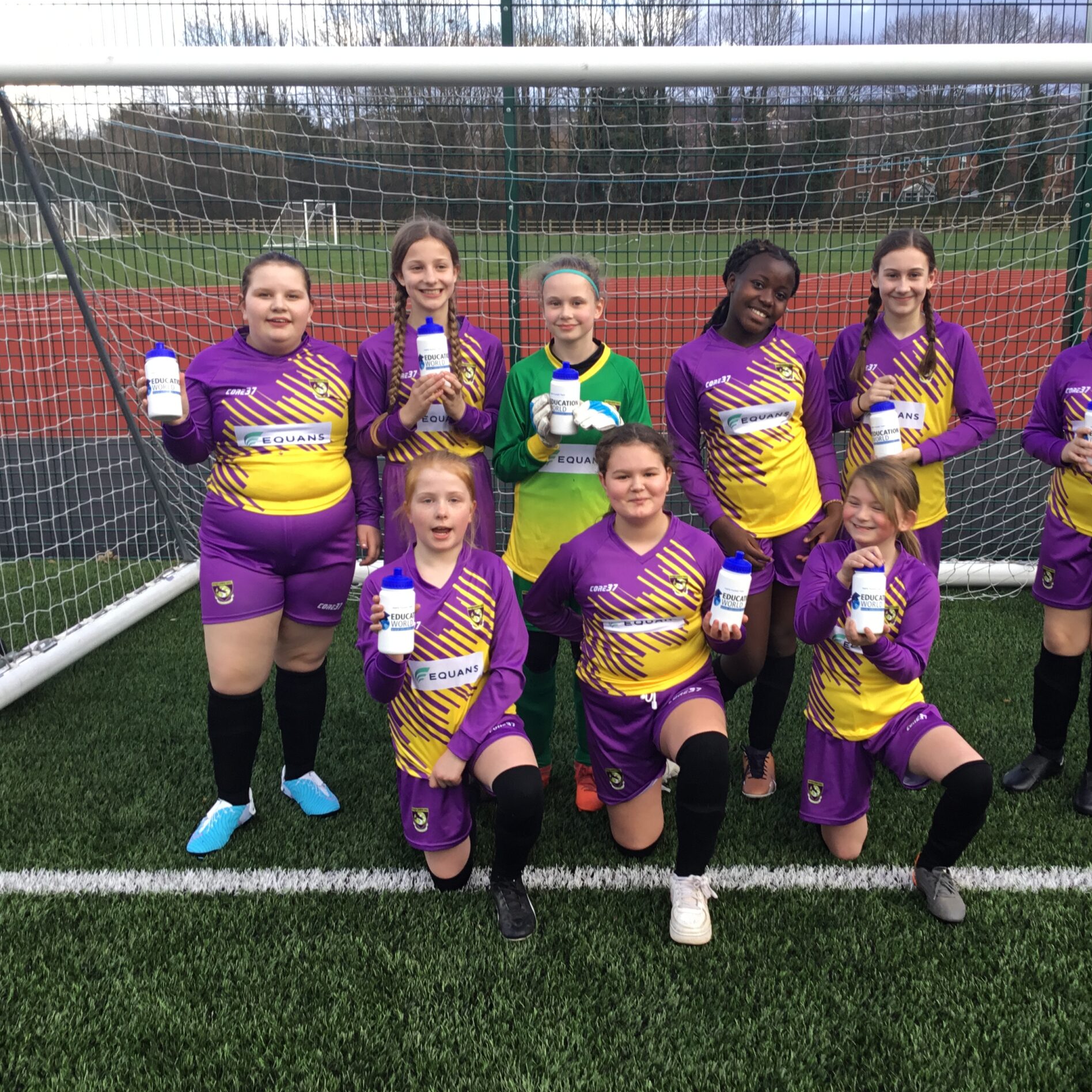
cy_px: 545
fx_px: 1321
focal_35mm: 37
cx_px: 645
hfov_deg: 44.7
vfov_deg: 44.9
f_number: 2.4
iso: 25
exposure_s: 1/103
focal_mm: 3.3
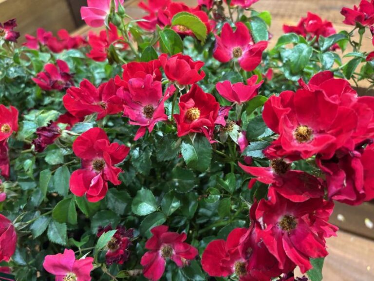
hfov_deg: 67.3
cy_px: 140
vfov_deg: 53.1
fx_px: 281
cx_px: 187
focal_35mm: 26
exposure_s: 1/60
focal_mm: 5.96
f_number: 1.6
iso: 250
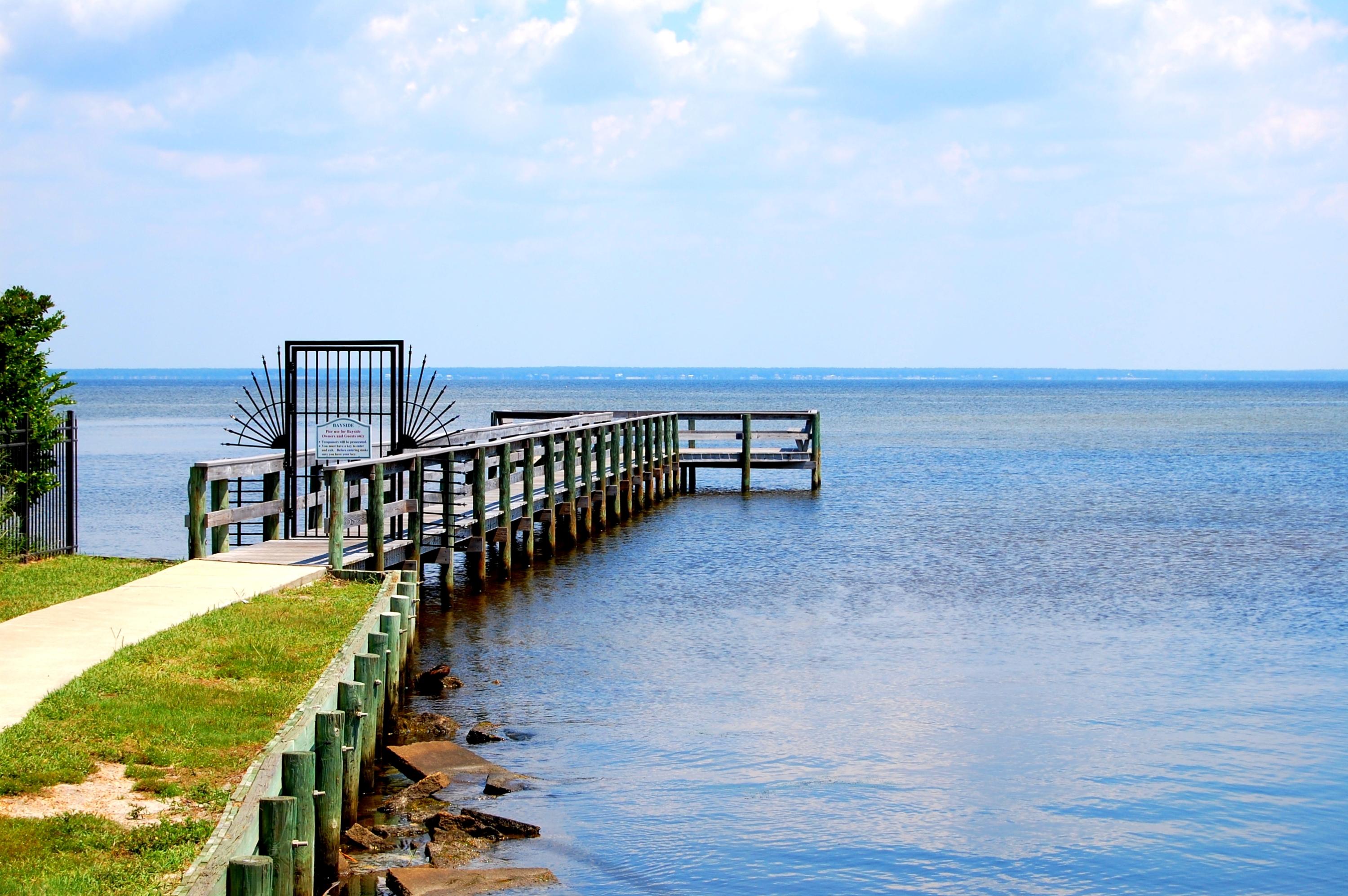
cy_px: 448
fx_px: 3087
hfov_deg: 24.6
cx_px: 674
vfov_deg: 16.5
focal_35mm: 82
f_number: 9
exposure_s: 1/320
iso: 200
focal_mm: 55
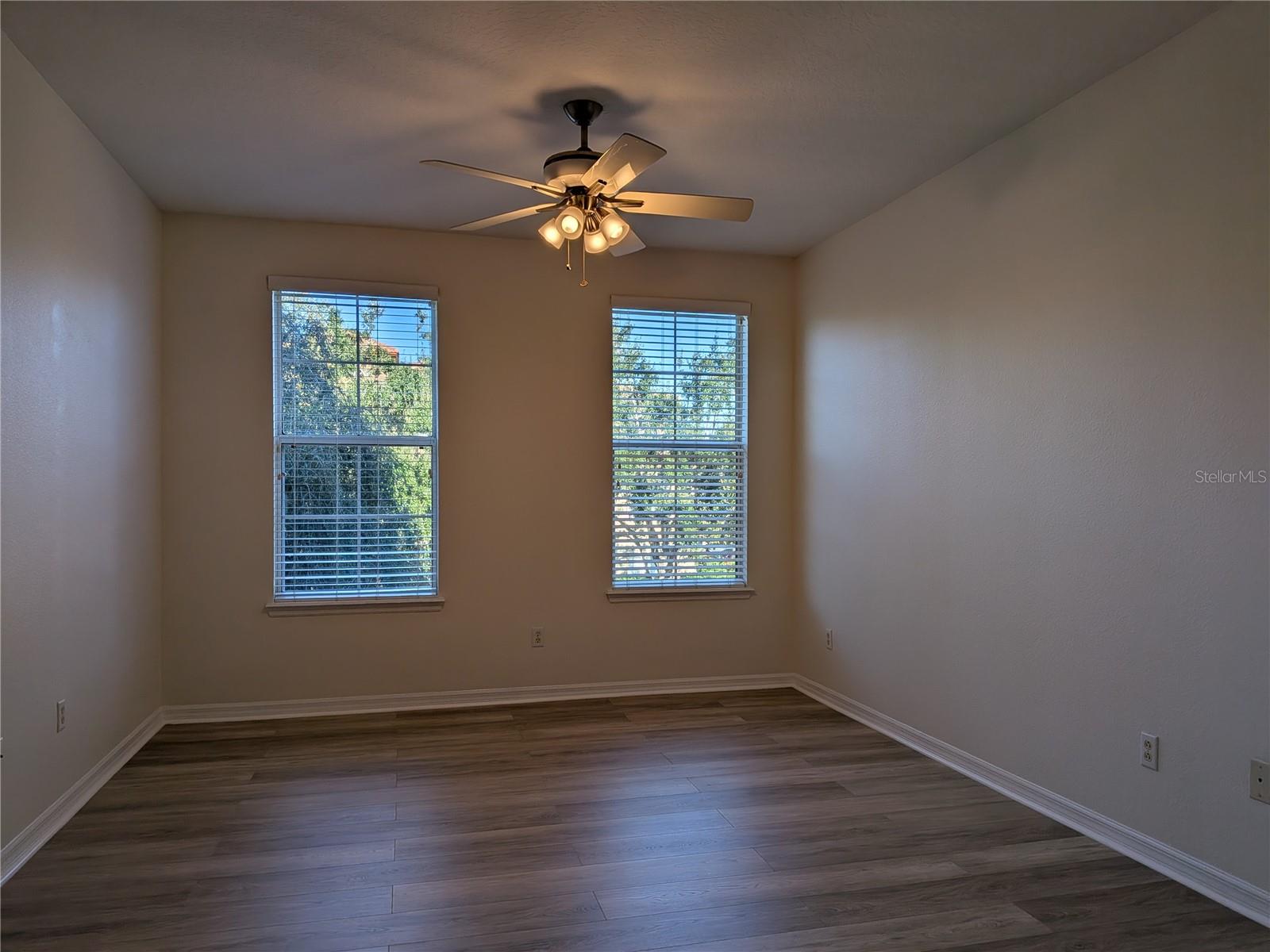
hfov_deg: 71.6
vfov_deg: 56.8
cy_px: 476
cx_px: 635
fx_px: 881
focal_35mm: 24
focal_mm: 4.53
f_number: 1.7
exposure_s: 1/2342
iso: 42
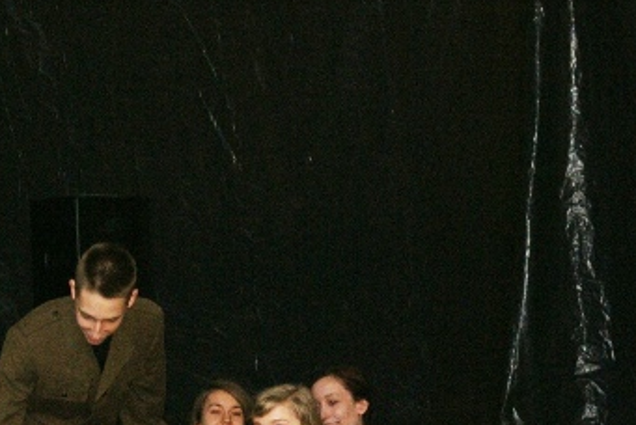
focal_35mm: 197
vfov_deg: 7.0
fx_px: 3483
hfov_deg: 10.4
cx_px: 97
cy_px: 363
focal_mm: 70
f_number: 5.6
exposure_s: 1/125
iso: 400
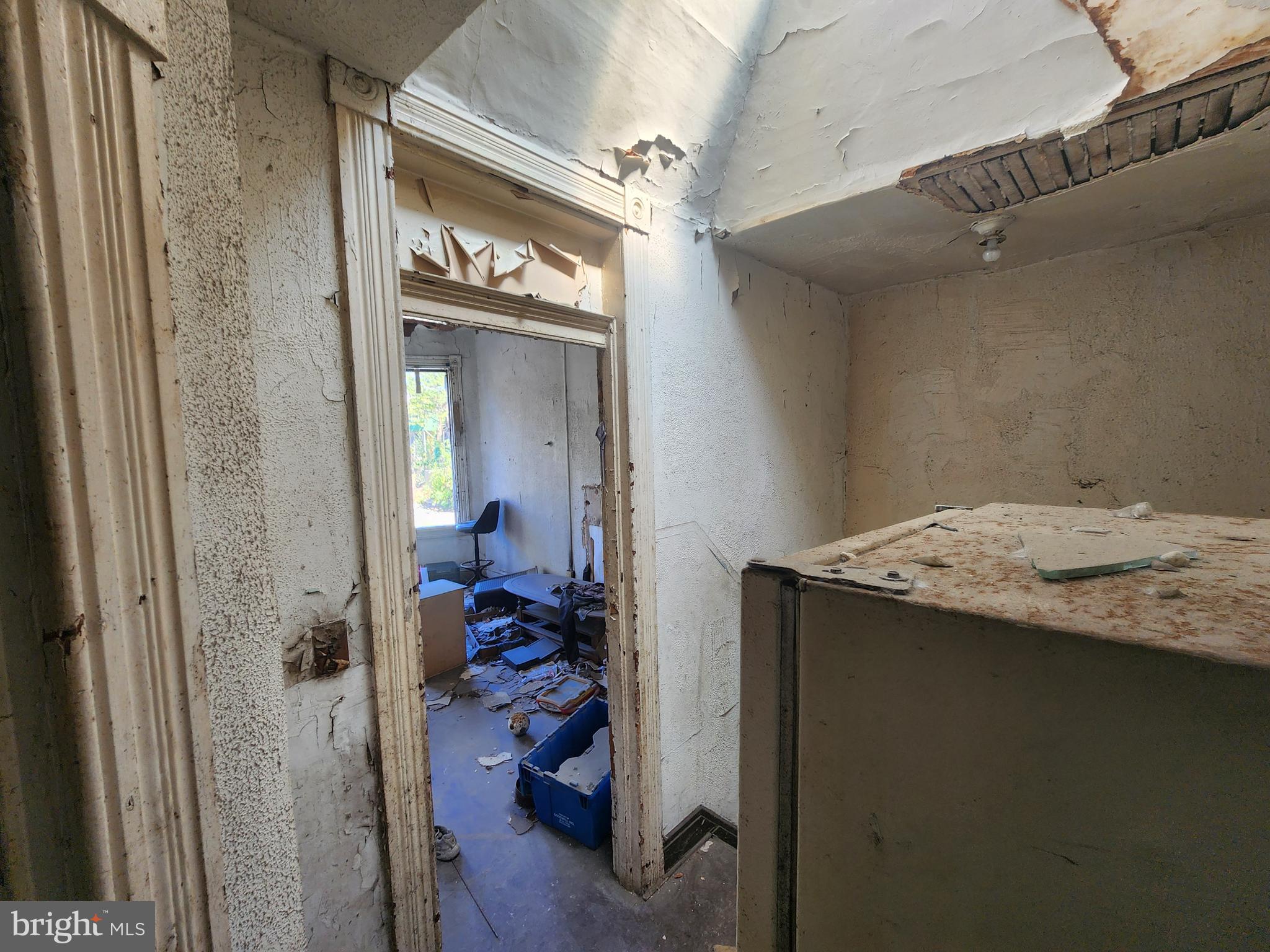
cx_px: 635
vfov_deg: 89.9
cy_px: 476
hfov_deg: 106.2
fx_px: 477
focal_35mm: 13
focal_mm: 2.2
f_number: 2.2
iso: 100
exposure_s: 1/60
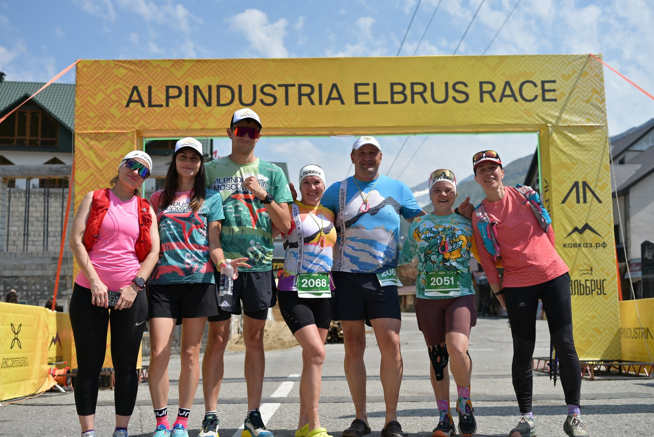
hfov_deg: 49.5
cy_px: 243
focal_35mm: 39
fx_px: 709
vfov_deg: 34.2
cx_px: 326
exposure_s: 1/2000
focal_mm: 35
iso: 100
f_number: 2.8
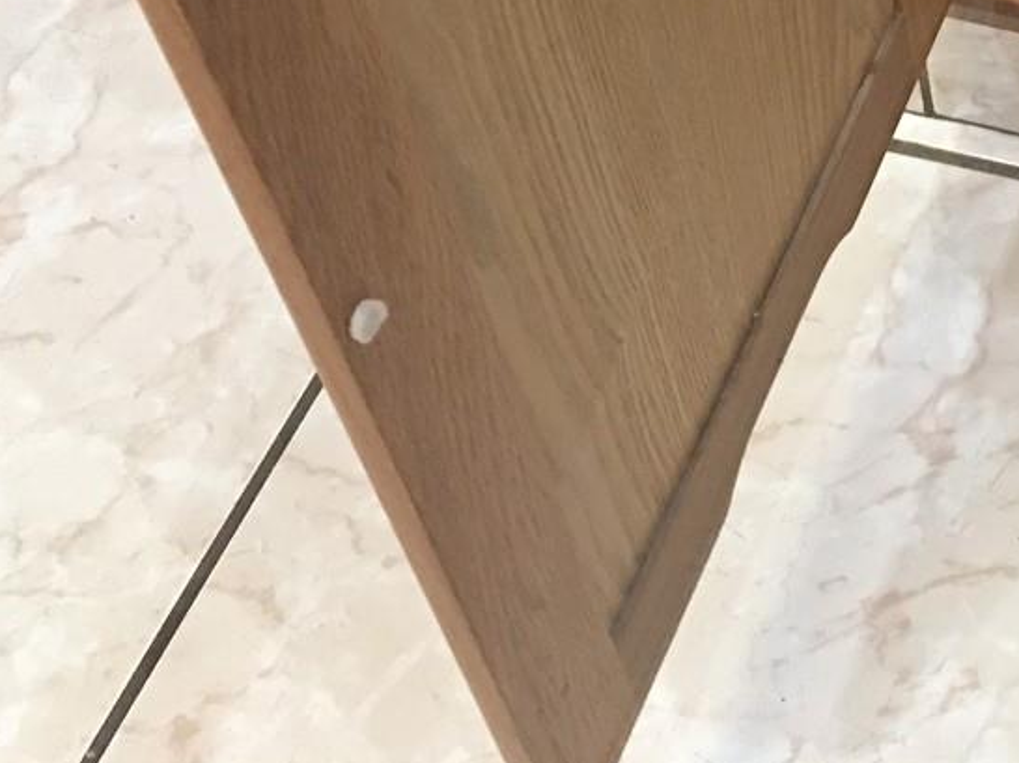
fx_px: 2501
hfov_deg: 20.9
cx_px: 1336
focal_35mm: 85
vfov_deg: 16.1
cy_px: -313
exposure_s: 1/10
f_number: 2.2
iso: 100
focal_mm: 4.15
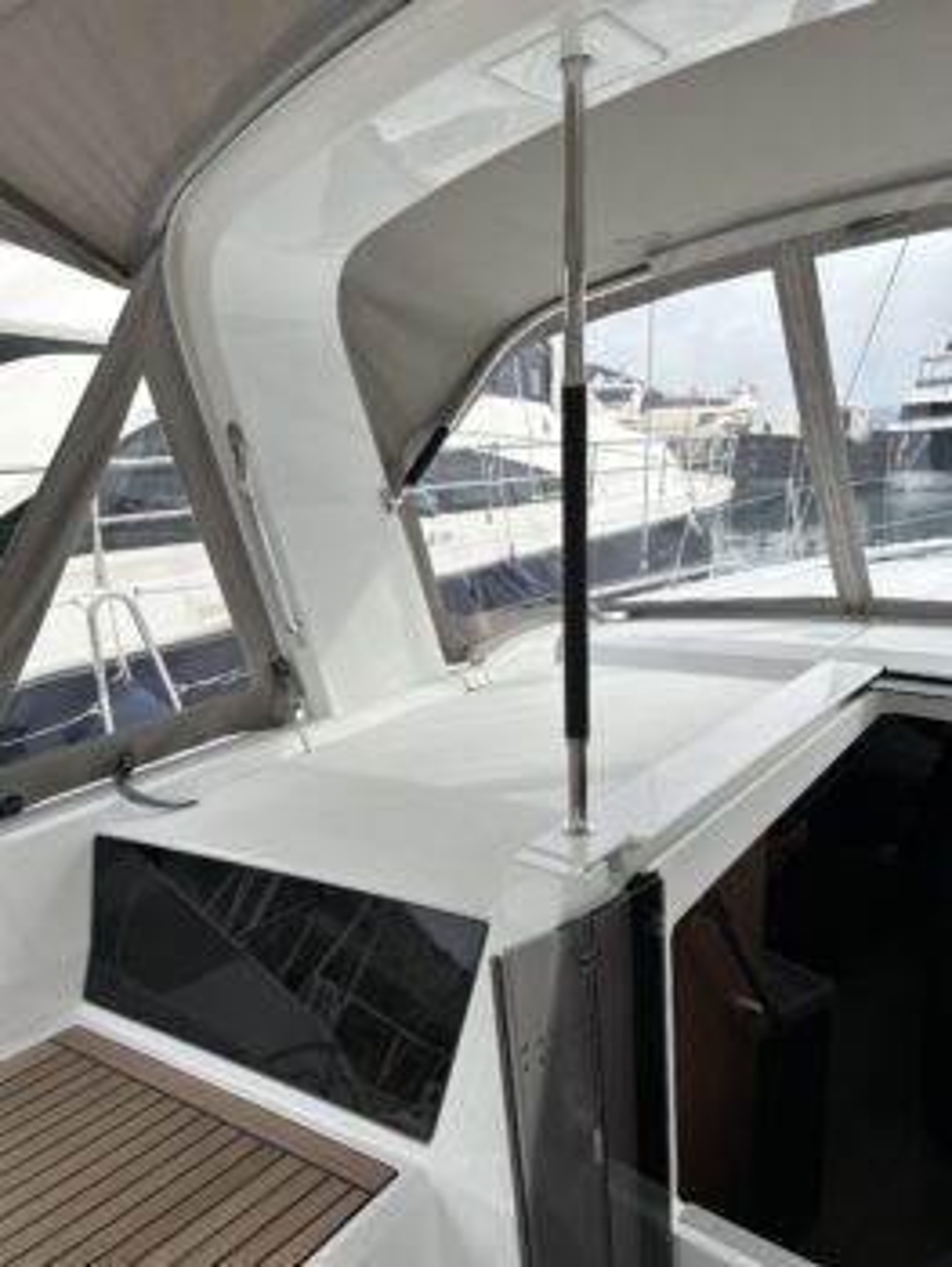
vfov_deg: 67.3
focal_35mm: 26
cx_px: 476
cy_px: 634
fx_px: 952
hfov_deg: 53.1
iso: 50
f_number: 1.5
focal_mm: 5.7
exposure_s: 1/2632
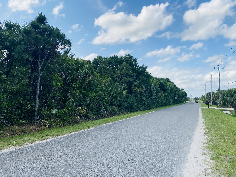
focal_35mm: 26
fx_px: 177
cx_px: 118
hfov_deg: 67.3
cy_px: 88
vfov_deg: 53.1
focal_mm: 4.25
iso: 32
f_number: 1.8
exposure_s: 1/2463
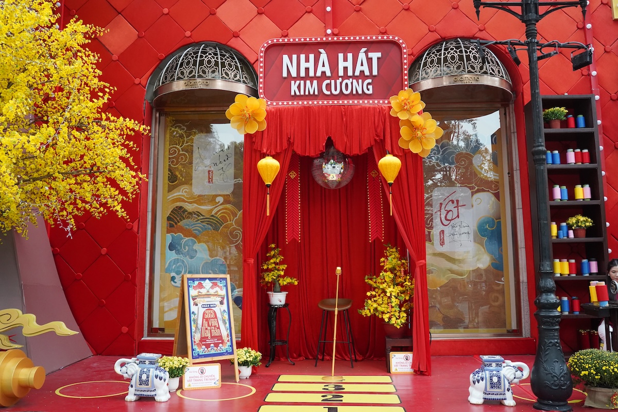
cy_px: 206
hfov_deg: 63.7
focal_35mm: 29
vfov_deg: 45.0
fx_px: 498
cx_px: 309
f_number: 8
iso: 6400
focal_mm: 29
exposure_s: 1/400
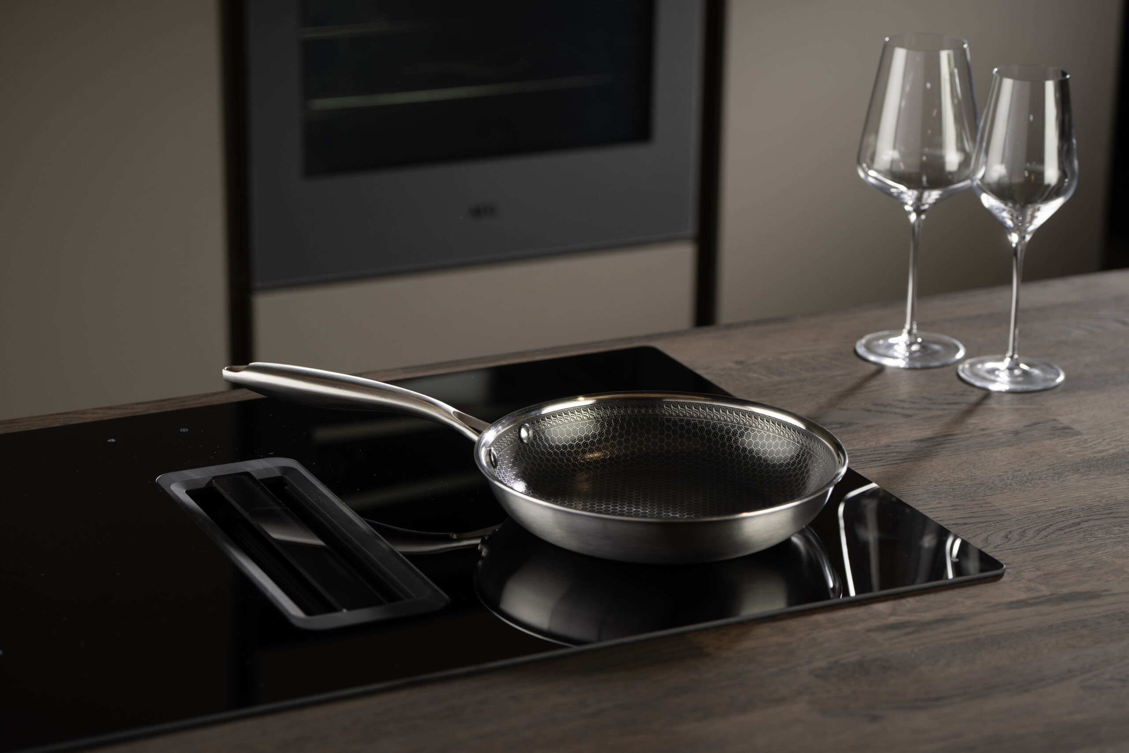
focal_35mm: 89
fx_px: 2791
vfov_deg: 15.4
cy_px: 376
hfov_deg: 22.9
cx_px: 564
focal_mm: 89
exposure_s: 1/400
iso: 100
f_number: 4.5
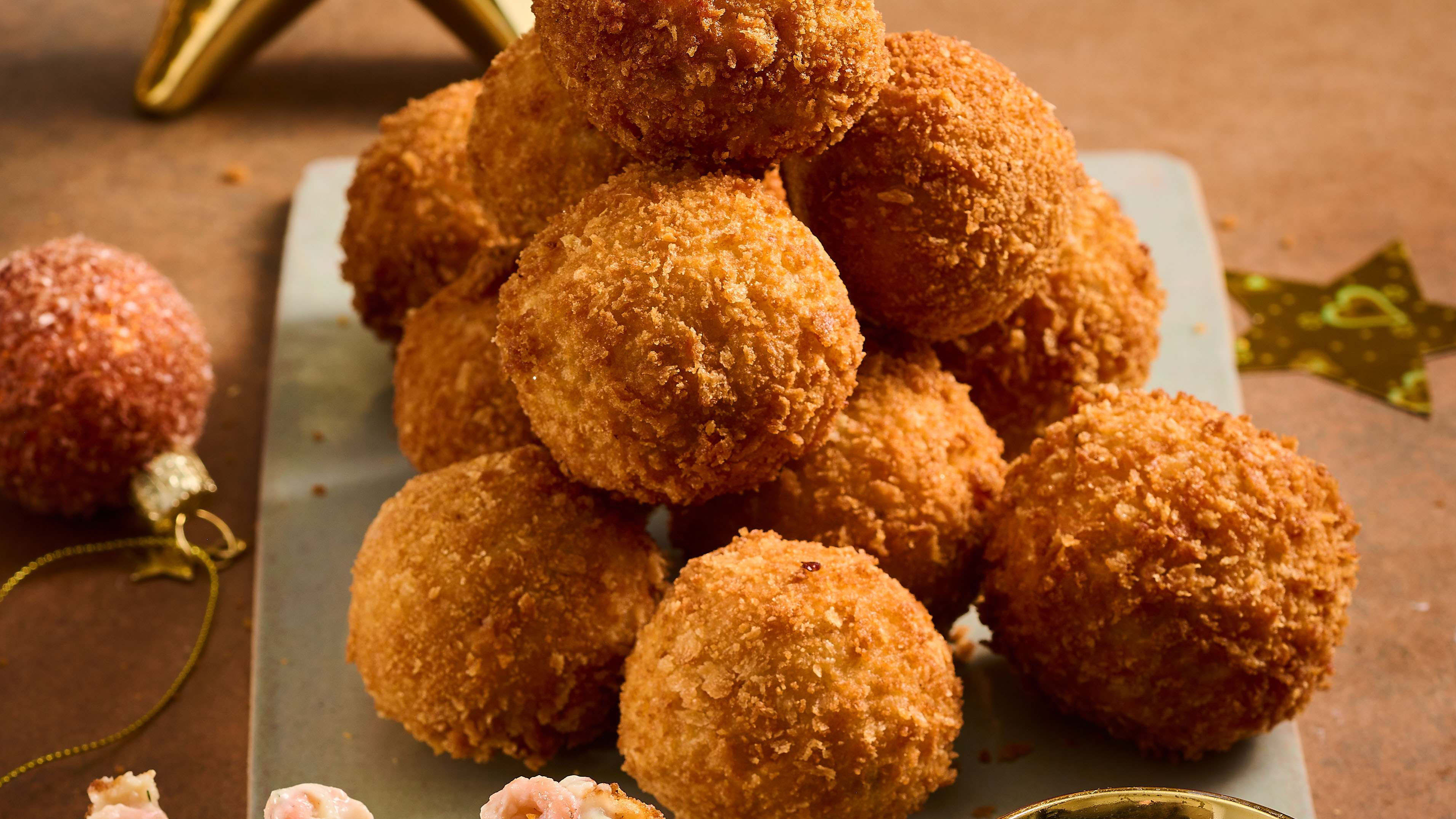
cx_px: 708
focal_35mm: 138
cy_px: 372
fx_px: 5328
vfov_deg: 8.8
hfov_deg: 15.6
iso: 100
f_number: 9
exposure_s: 1/5
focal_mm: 85
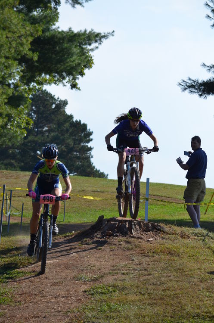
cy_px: 162
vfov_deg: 9.2
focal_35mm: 225
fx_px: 2014
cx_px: 107
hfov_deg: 6.1
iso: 400
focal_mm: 150
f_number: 6.3
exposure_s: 1/1600
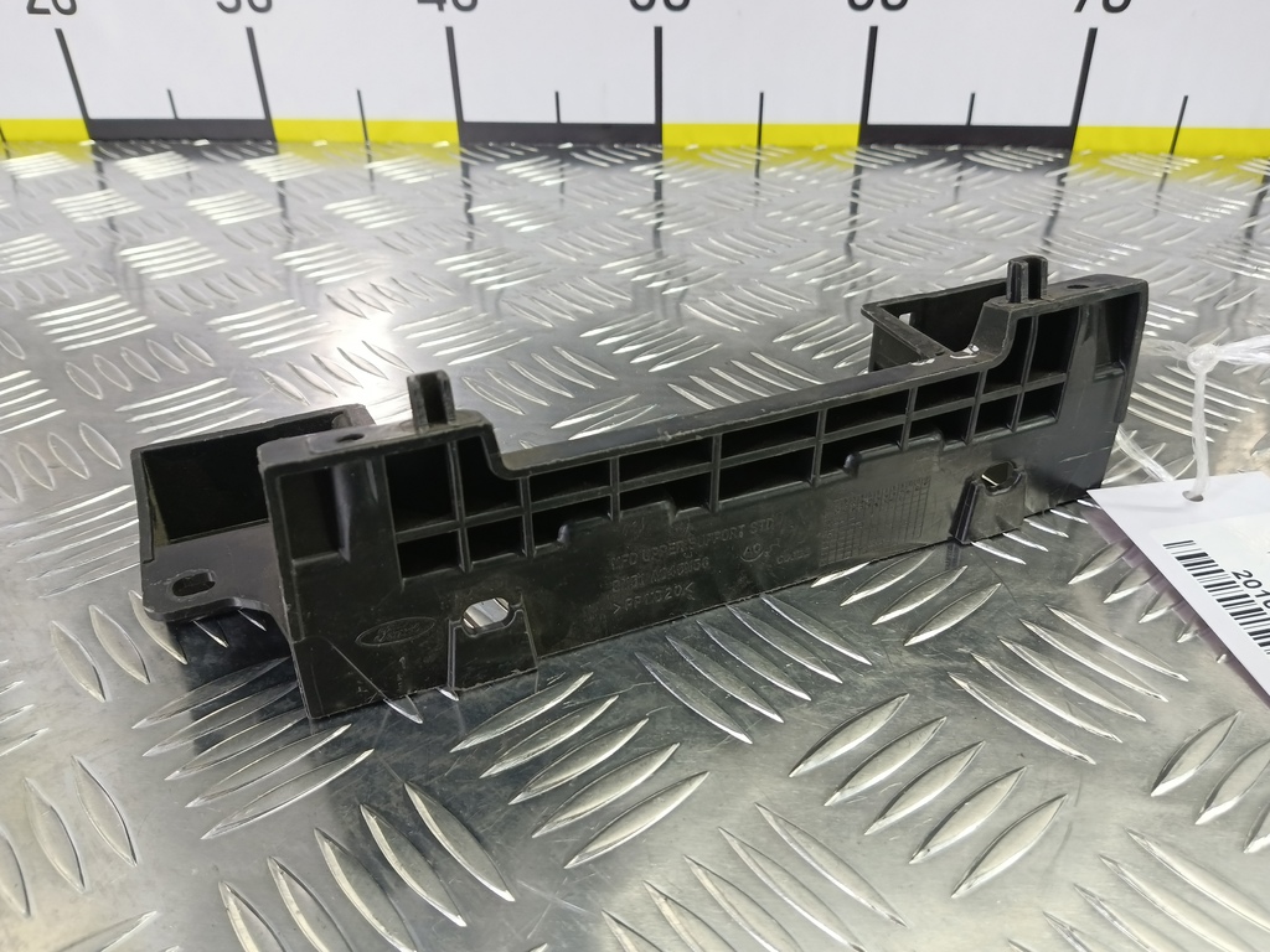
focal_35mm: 23
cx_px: 635
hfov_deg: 73.9
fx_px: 844
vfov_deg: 58.9
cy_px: 476
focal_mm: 4.11
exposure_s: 1/50
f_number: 1.6
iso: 169
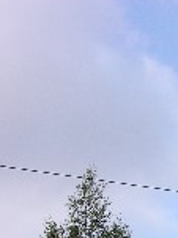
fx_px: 961
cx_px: 318
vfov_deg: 12.9
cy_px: 417
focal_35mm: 140
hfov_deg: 10.0
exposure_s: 1/108
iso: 50
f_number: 7.1
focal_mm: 9.2
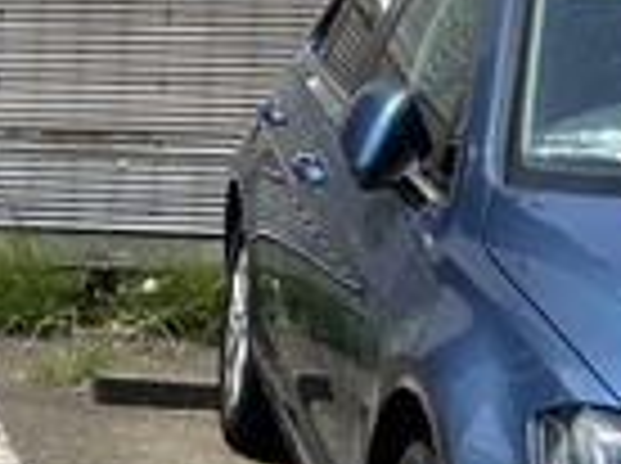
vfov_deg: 11.2
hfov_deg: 12.2
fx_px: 2364
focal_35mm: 132
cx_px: -832
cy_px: 200
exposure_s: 1/2212
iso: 32
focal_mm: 4.2
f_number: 1.6
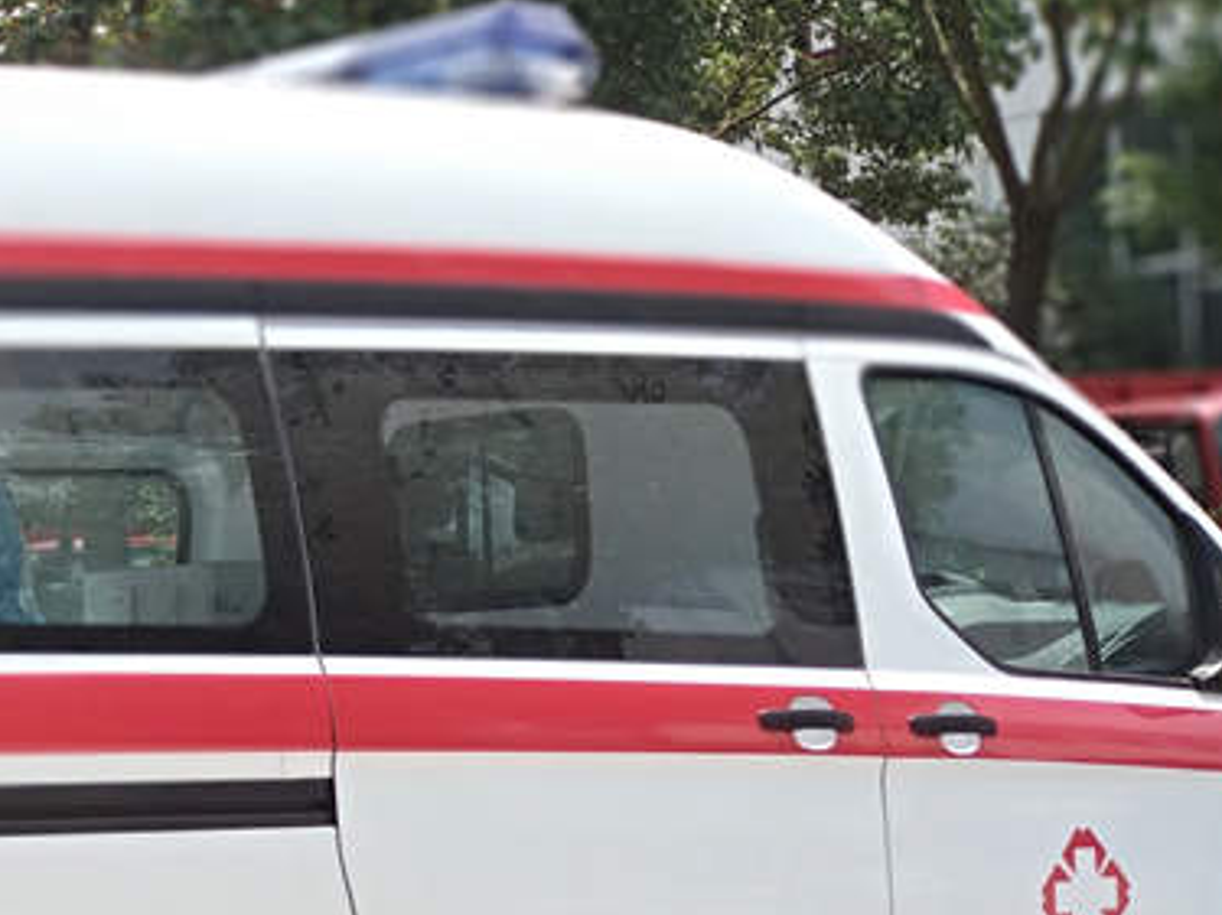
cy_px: 755
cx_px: 306
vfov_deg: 13.3
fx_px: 3917
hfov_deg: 17.6
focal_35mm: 111
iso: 100
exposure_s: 1/516
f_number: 2.6
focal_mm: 5.99
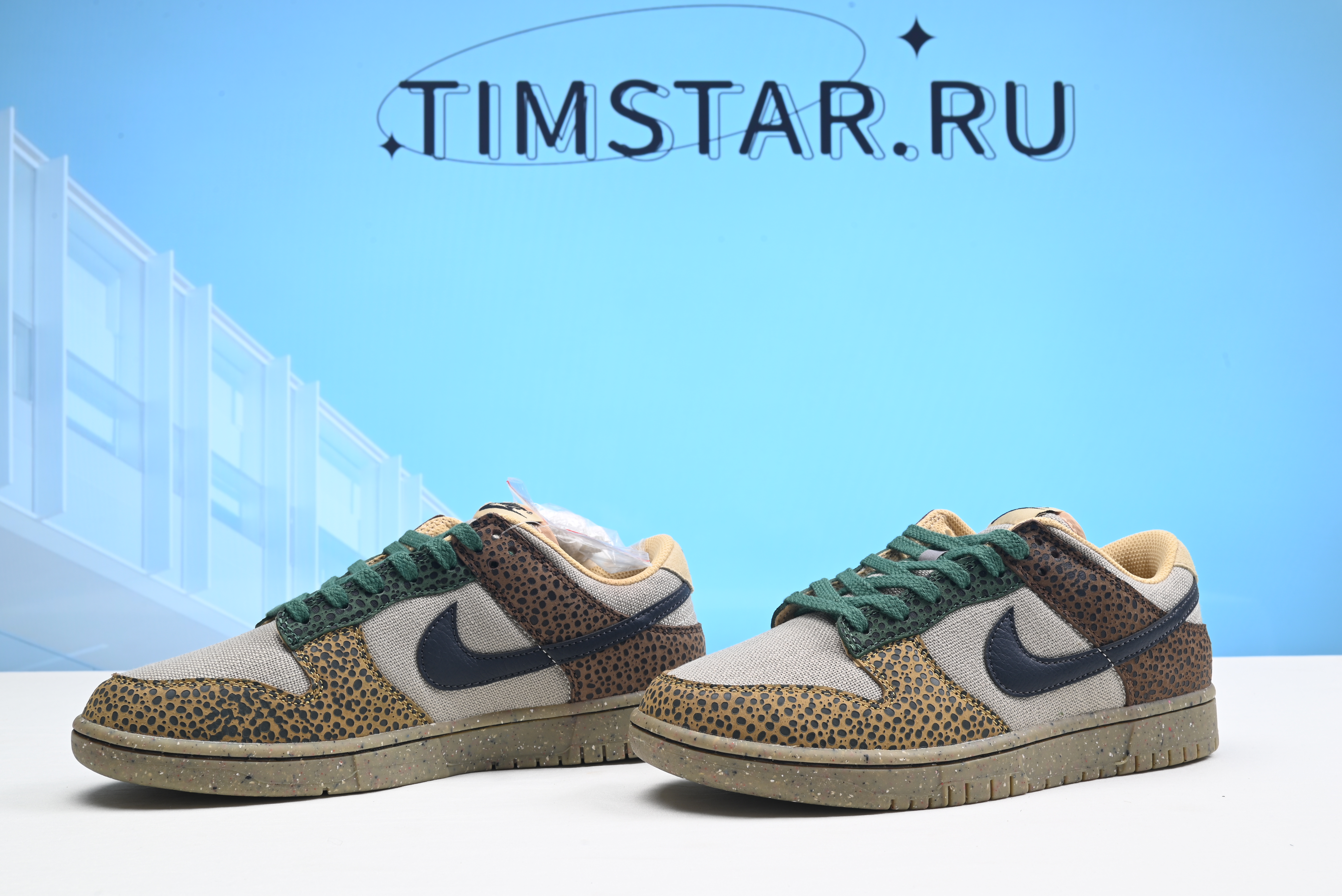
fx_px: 1454
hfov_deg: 49.5
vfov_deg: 34.2
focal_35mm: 39
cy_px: 448
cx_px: 671
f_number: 16
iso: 100
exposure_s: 1/2
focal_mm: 39
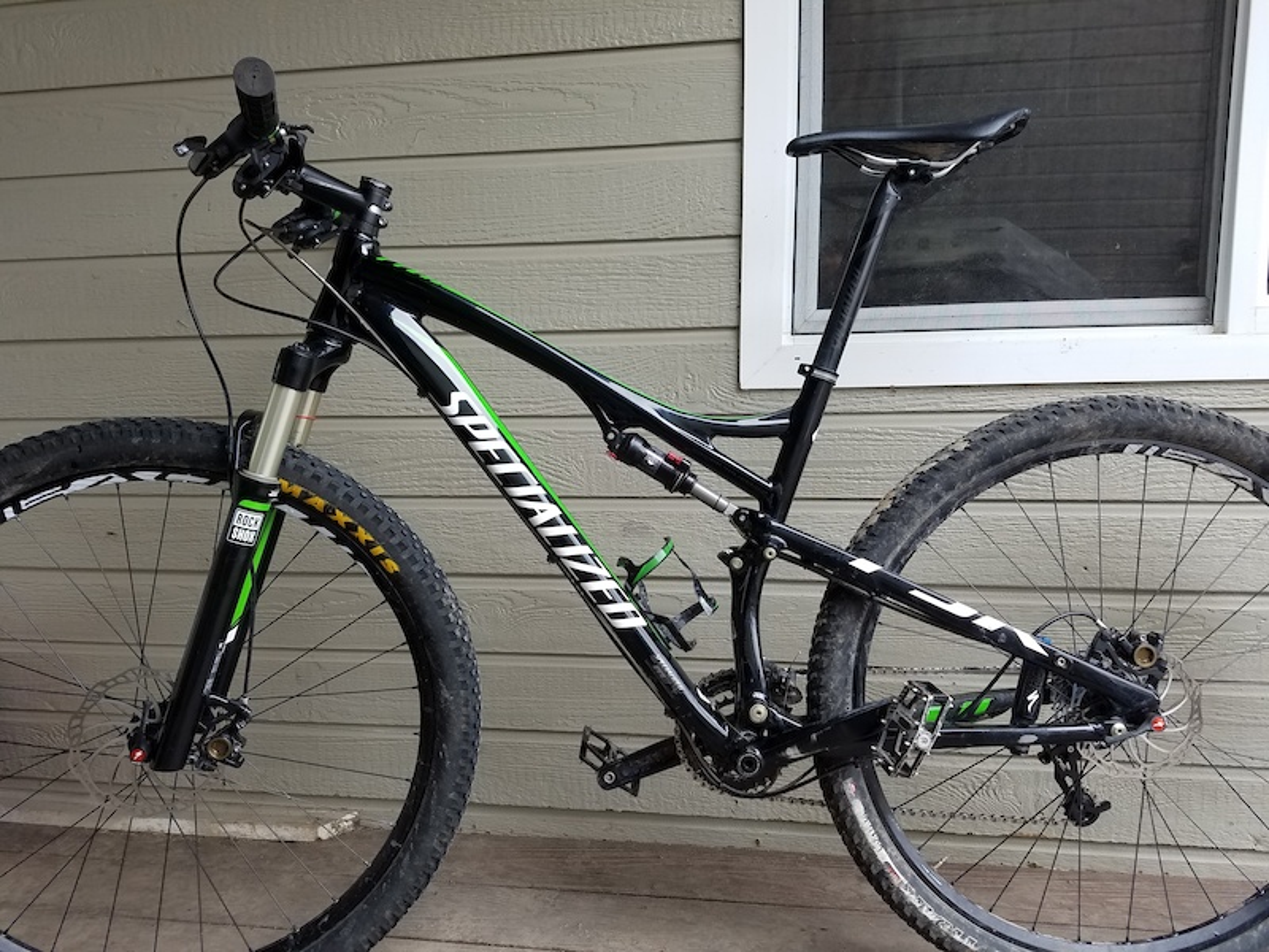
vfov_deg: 53.1
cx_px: 634
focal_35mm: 26
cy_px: 476
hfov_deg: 67.3
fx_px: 953
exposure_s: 1/143
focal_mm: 4.2
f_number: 1.7
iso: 50
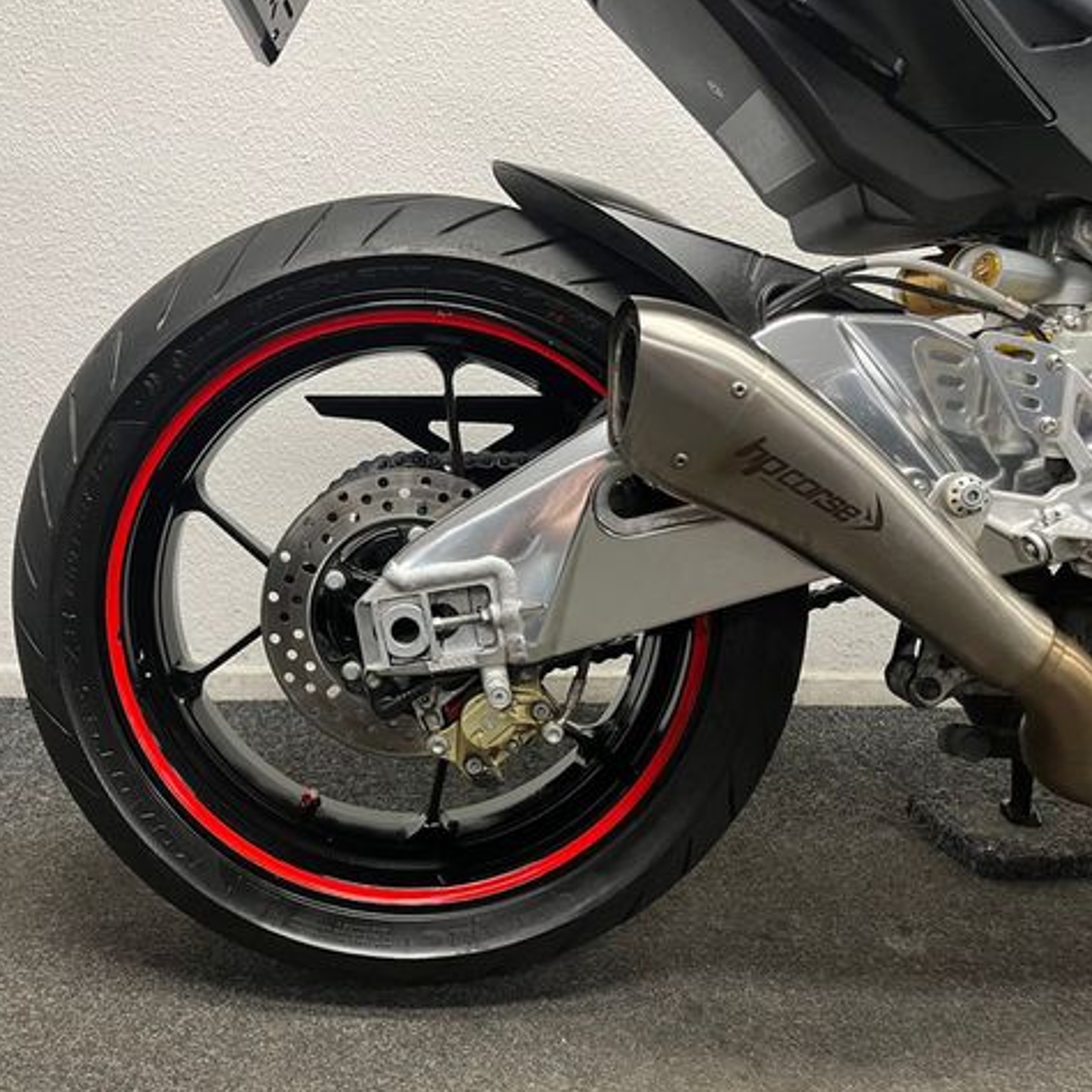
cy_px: 544
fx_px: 1106
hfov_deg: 52.1
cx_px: 431
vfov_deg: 52.5
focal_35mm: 31
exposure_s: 1/50
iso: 160
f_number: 1.6
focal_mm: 5.1
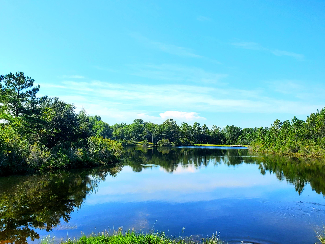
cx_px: 167
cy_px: 95
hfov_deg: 56.8
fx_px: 300
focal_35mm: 32
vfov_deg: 43.9
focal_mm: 4.3
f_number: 2.4
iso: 50
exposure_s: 1/1361
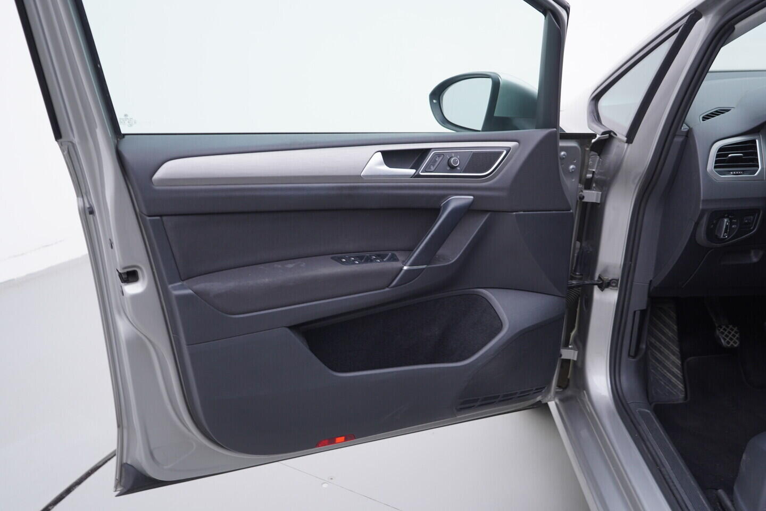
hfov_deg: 53.1
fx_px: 766
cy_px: 256
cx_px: 383
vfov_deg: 36.9
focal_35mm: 36
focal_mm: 24
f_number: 3.2
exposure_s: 1/50
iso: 125
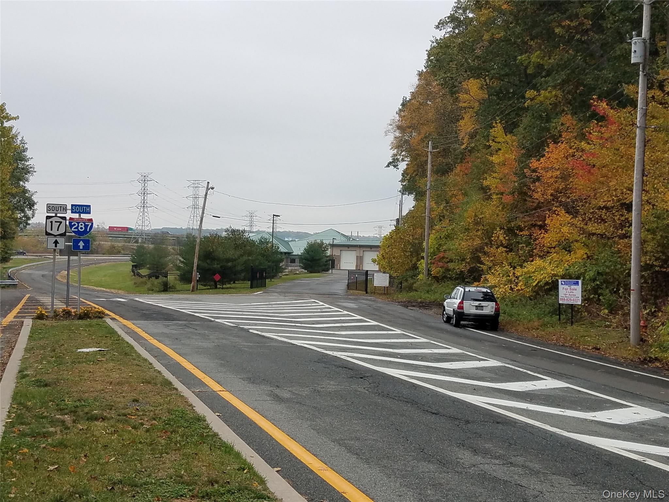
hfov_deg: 67.3
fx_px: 502
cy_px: 251
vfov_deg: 53.1
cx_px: 334
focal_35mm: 26
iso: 40
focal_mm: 4.2
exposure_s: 1/566
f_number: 1.7
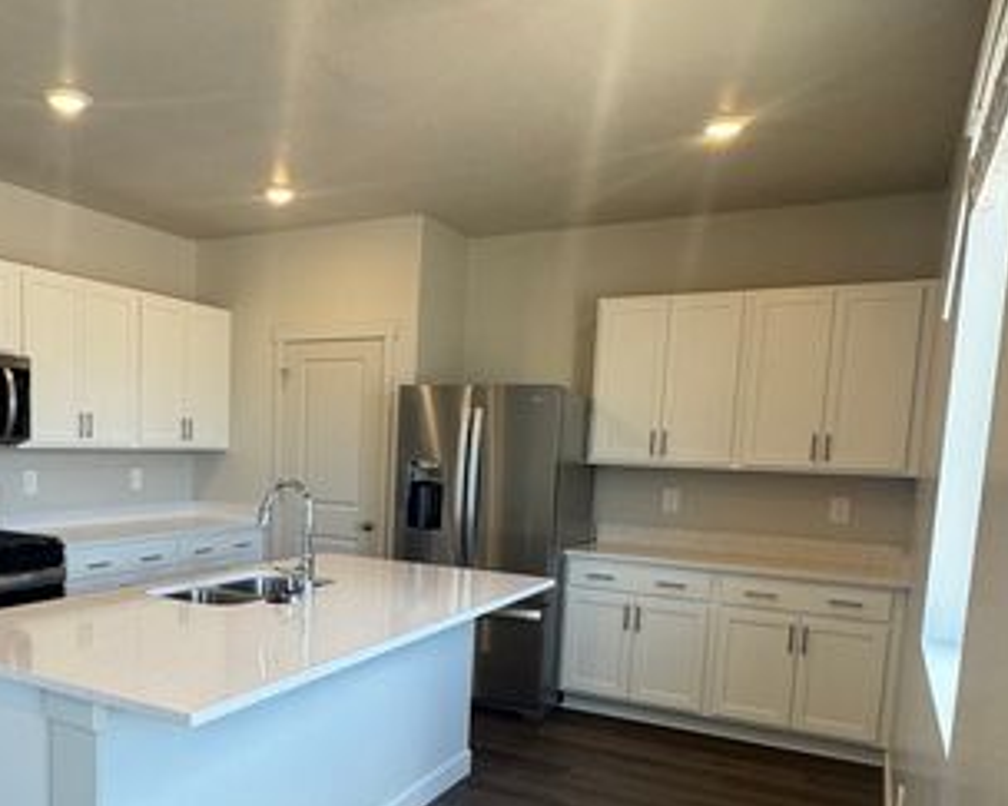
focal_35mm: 30
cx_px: 312
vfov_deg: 47.6
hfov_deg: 57.1
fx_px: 895
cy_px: 546
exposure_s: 1/120
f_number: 2.2
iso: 100
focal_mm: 2.22
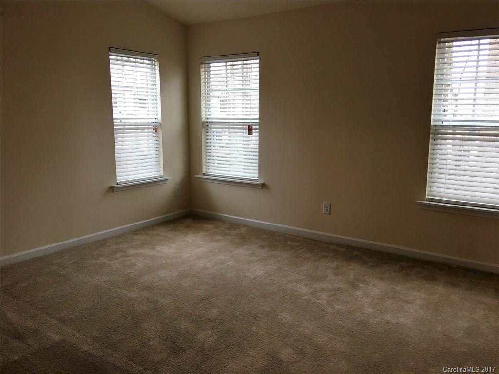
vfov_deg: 48.2
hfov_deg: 61.7
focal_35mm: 29
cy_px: 187
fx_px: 418
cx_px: 250
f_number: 2.2
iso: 32
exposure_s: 1/15
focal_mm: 4.15
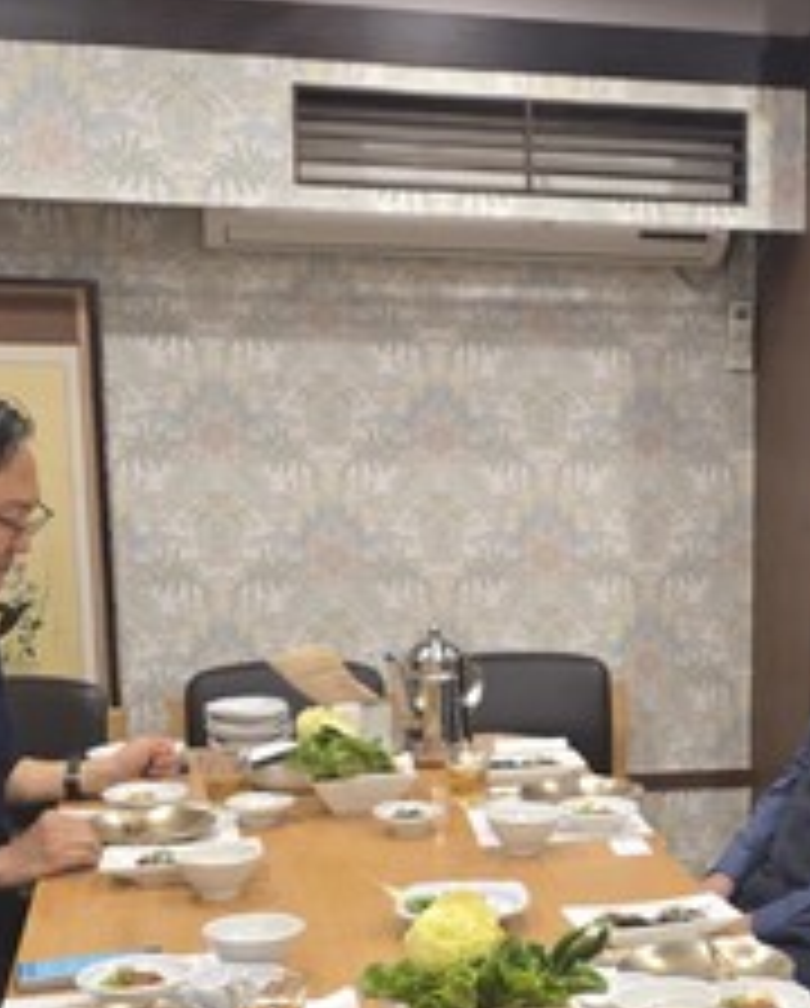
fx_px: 1793
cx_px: 792
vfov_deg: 31.0
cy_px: 716
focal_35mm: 60
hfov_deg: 24.4
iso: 640
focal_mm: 6.3
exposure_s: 1/120
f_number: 1.7
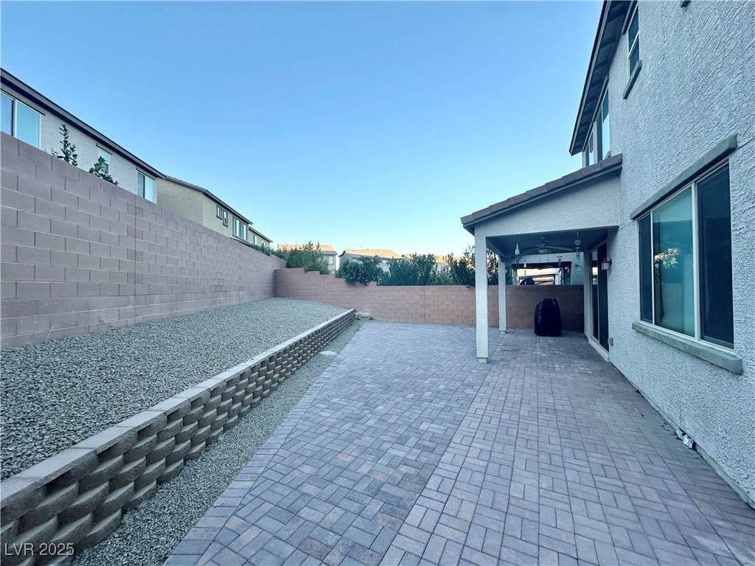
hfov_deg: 102.1
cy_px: 283
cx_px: 378
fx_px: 305
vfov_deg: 85.7
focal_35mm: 14
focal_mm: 2.22
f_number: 2.2
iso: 40
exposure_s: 1/432
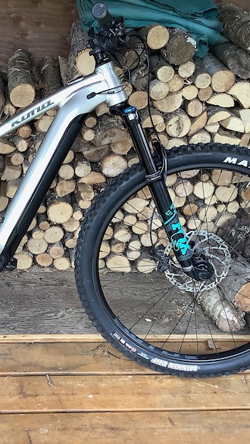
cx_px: 4
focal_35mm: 46
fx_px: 542
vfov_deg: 44.6
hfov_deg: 24.8
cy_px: 224
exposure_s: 1/60
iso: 64
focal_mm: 3.3
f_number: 2.4
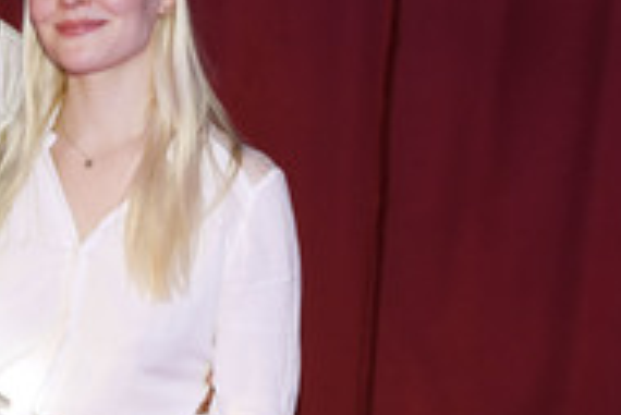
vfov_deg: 15.2
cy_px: 196
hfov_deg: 21.7
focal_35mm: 90
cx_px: -8
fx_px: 1554
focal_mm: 38
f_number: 6.3
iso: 2000
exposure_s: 1/60
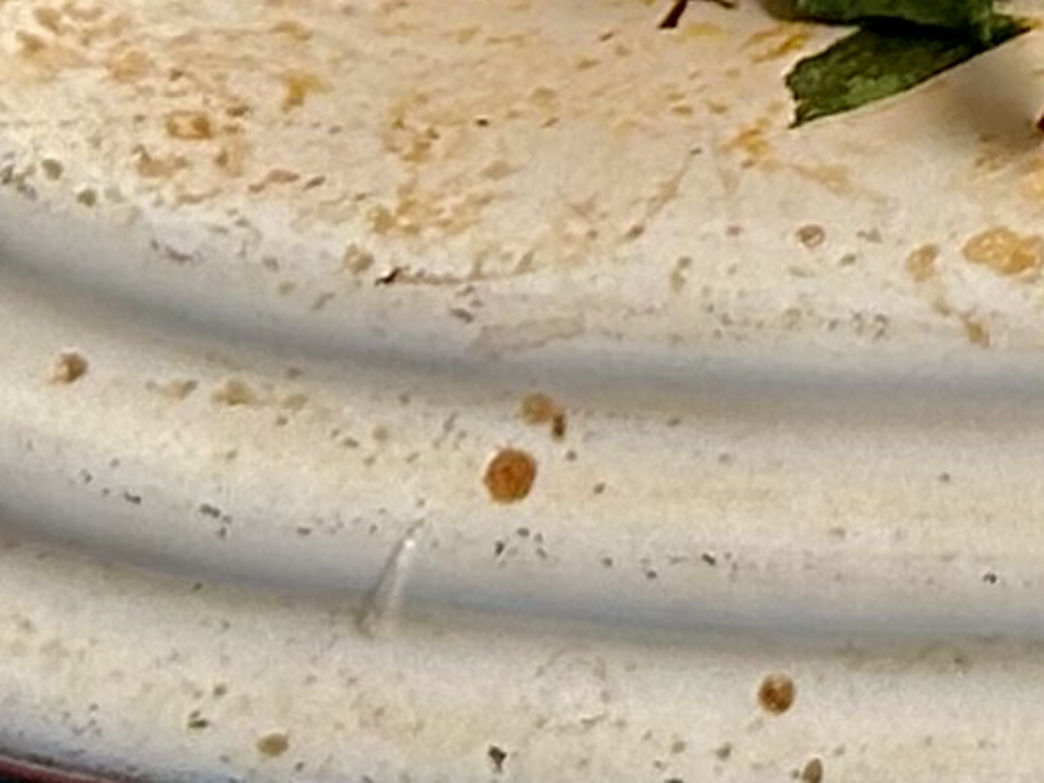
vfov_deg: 3.9
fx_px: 10888
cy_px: -1944
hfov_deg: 5.3
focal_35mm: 361
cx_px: 2464
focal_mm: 6.86
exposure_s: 1/121
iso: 80
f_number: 1.78
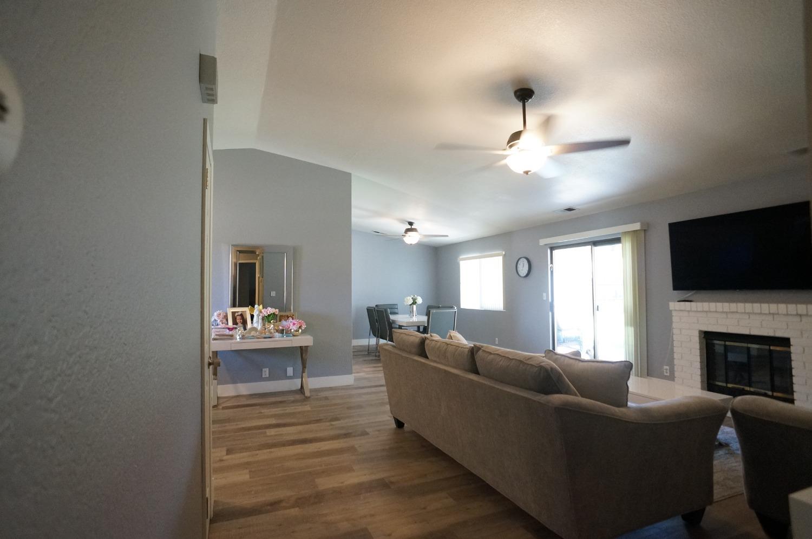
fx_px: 540
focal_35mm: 24
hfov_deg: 73.8
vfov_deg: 53.0
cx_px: 406
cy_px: 270
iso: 1600
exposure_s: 1/60
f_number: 4
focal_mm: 16
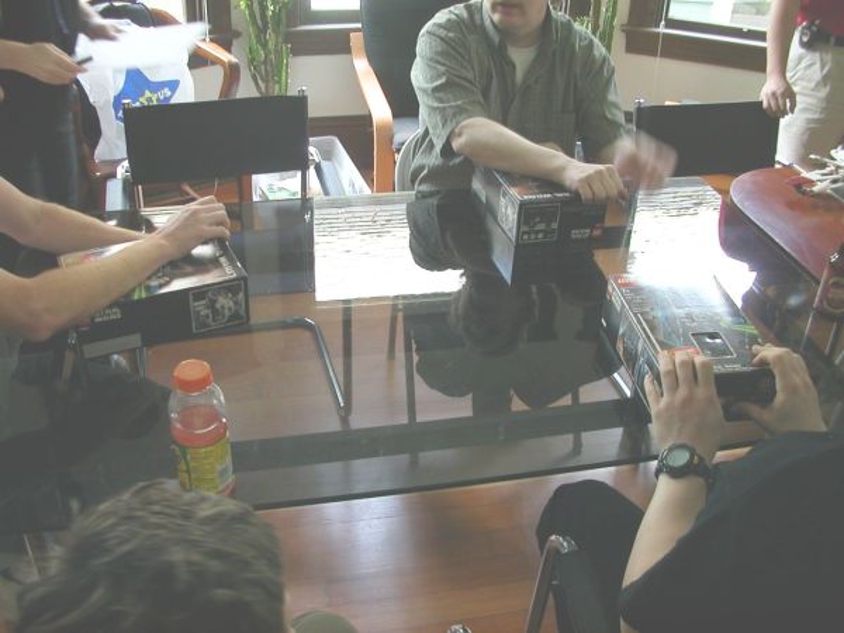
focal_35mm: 37
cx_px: 422
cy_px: 316
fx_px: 902
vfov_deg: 38.7
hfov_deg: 50.1
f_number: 2.7
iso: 100
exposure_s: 1/20.3
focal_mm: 5.6
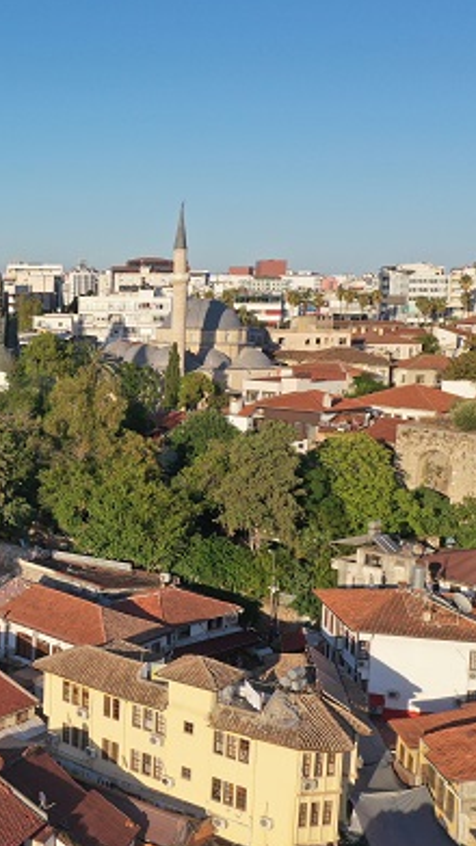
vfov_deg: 45.5
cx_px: -95
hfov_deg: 24.1
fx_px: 1010
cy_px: 420
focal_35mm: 45
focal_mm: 10.26
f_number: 5.6
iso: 100
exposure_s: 1/500
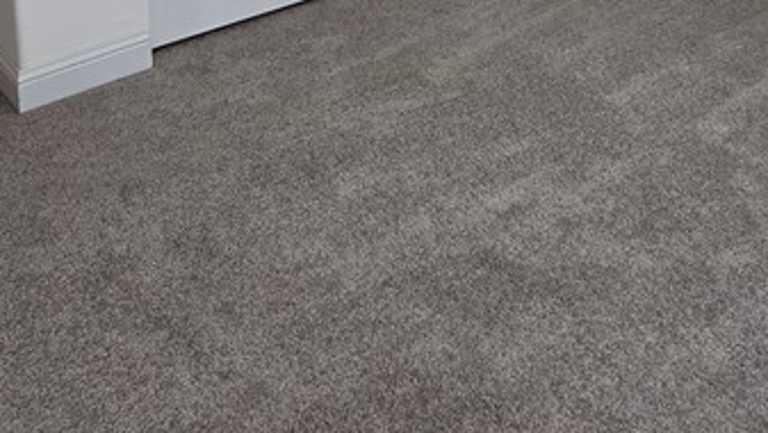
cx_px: 442
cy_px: -237
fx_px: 876
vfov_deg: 22.3
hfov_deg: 47.2
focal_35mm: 43
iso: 64
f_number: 1.9
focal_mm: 2.2
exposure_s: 1/120
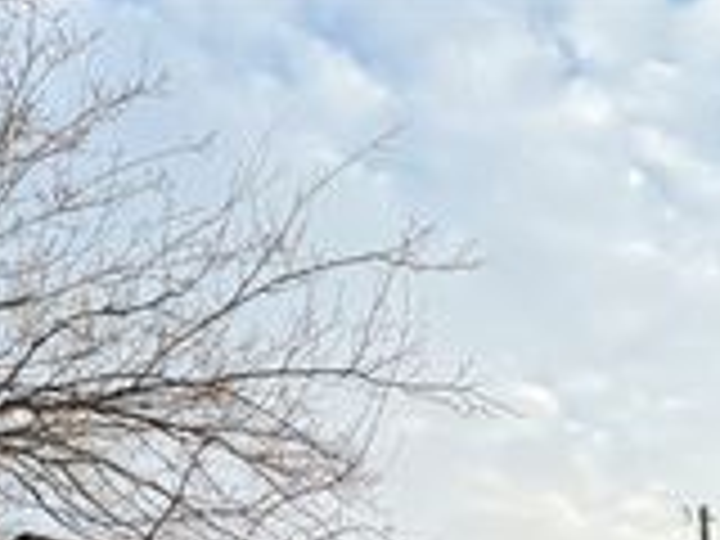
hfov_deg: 26.0
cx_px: 351
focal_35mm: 75
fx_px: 1560
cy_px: 830
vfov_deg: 17.5
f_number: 1.78
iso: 100
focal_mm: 6.76
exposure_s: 1/677
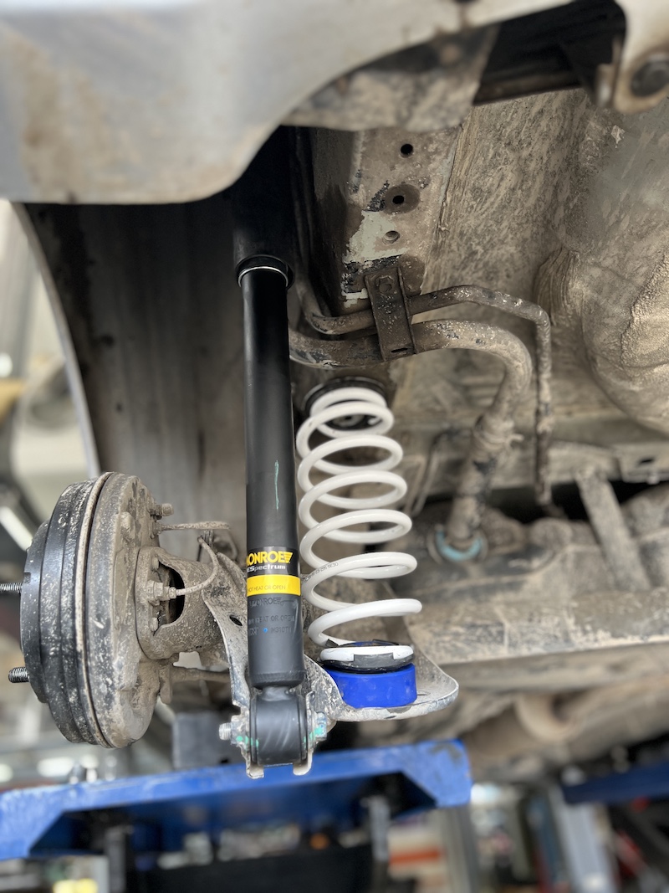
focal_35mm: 26
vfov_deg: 67.3
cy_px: 446
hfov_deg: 53.1
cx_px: 334
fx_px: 670
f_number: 1.5
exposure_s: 1/100
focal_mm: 5.7
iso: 125
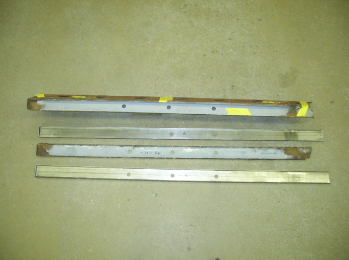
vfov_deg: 41.7
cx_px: 174
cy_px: 130
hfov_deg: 54.0
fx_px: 342
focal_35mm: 34
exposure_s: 1/24.8
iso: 200
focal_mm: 5.7
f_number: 2.9
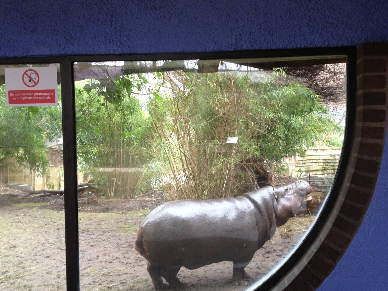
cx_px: 205
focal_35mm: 43
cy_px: 164
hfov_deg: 43.8
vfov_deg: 33.6
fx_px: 482
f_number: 2.4
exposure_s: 1/20
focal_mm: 4.28
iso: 64
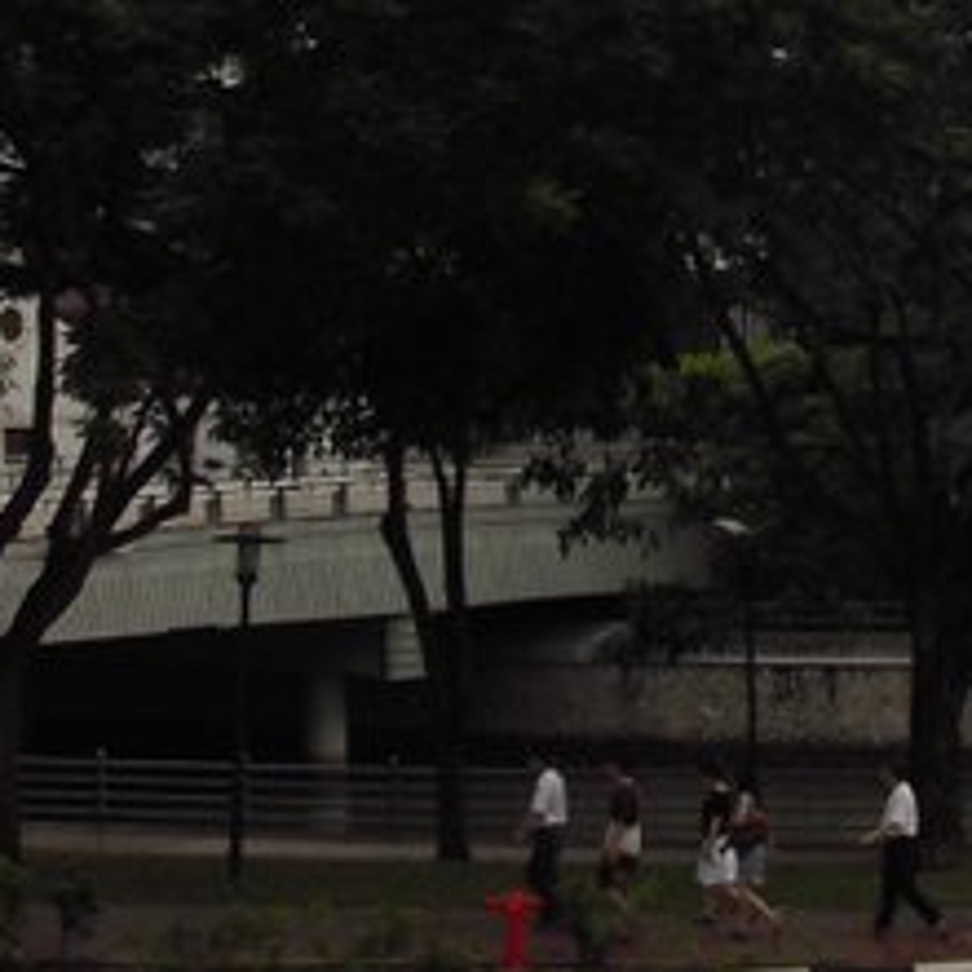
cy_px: -336
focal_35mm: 122
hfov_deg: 14.2
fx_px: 3876
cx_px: 769
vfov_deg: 13.7
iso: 100
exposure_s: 1/400
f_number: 2.8
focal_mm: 6.2
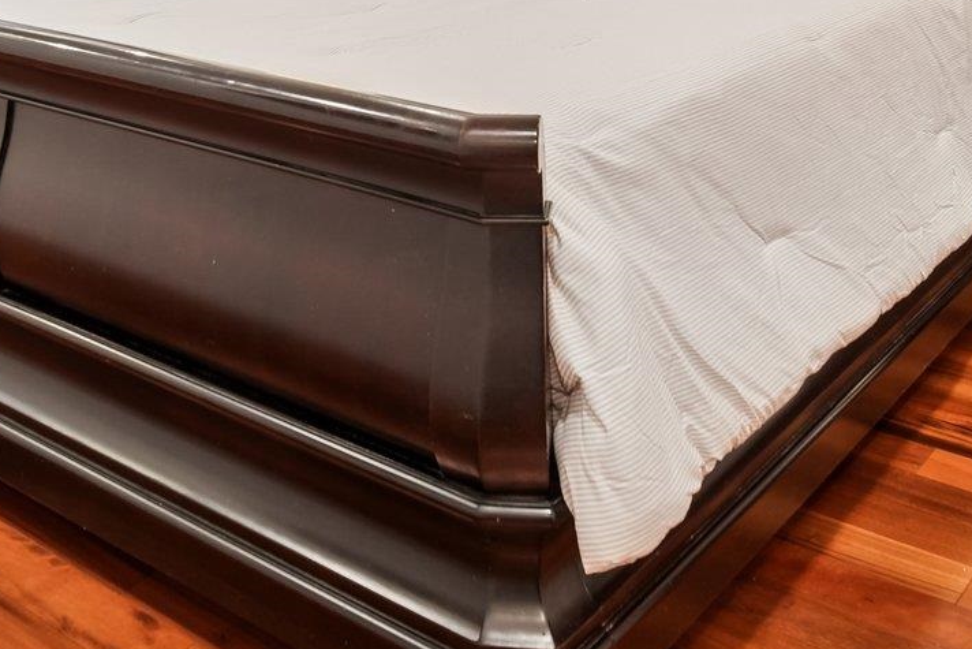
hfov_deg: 42.7
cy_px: -202
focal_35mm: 46
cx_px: 460
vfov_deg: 25.2
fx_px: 1242
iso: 400
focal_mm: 16
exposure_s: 1/6
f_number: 8
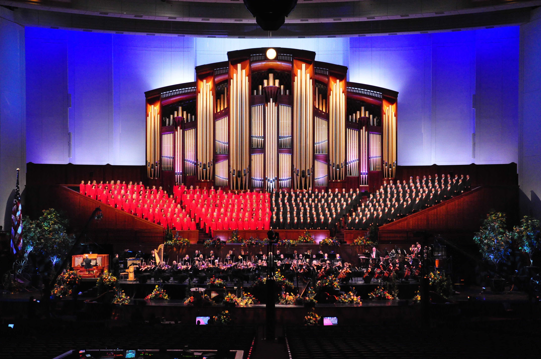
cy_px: 180
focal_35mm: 57
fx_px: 856
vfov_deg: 23.7
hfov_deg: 35.1
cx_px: 270
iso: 3200
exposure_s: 1/100
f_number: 5
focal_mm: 38
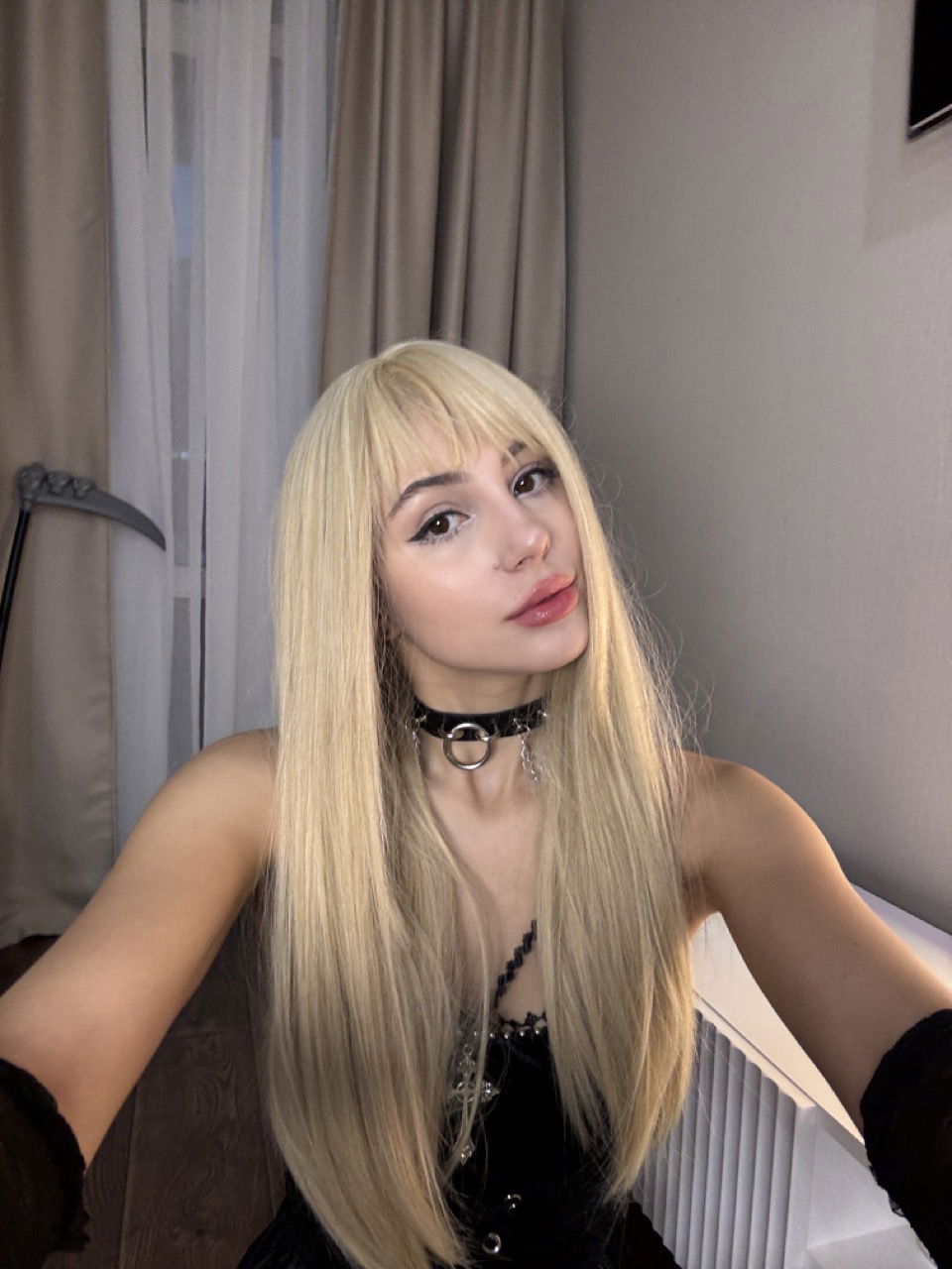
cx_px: 476
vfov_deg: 73.9
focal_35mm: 23
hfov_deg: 58.9
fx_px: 843
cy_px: 634
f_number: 1.9
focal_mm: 2.69
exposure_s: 1/50
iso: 100
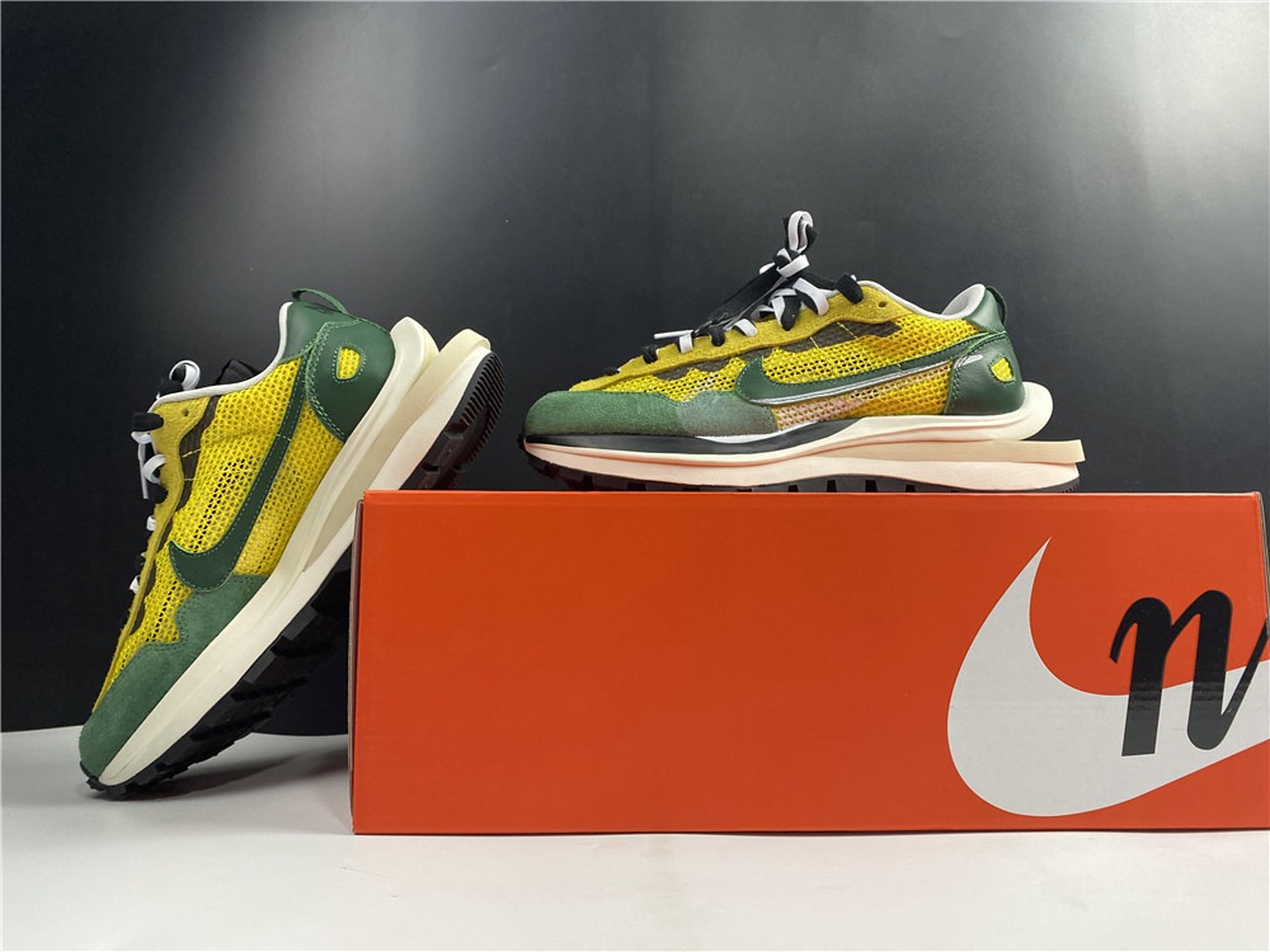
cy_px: 476
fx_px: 954
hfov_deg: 67.3
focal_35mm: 26
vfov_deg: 53.1
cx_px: 635
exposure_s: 1/121
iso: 125
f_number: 1.8
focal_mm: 4.25
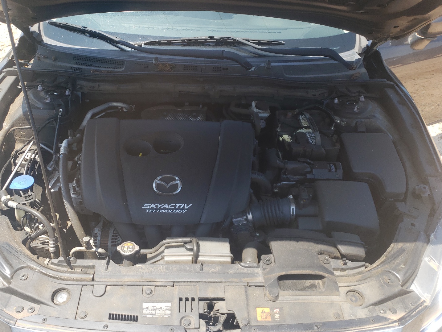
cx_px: 203
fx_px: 370
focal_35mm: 29
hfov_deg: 61.6
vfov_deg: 48.2
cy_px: 167
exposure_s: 1/833
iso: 50
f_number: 1.5
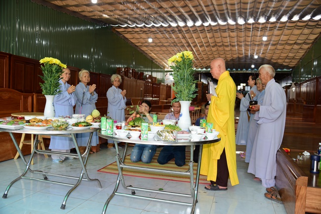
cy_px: 107
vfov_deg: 43.6
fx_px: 268
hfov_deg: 61.9
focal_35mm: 30
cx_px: 160
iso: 320
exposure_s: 1/200
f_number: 4
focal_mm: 30
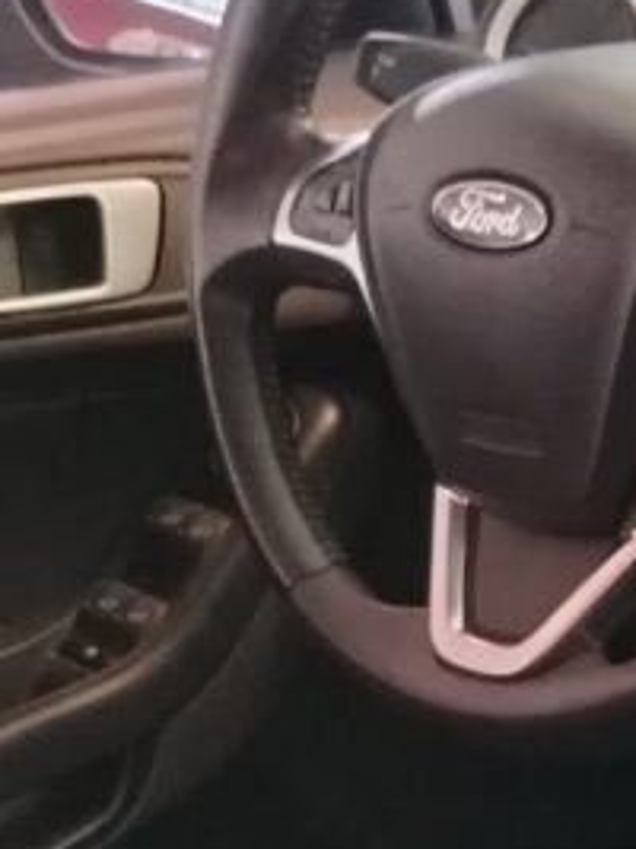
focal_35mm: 92
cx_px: 1068
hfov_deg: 14.5
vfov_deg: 20.9
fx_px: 2256
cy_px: 770
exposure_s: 1/25
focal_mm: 5.25
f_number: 1.75
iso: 2847
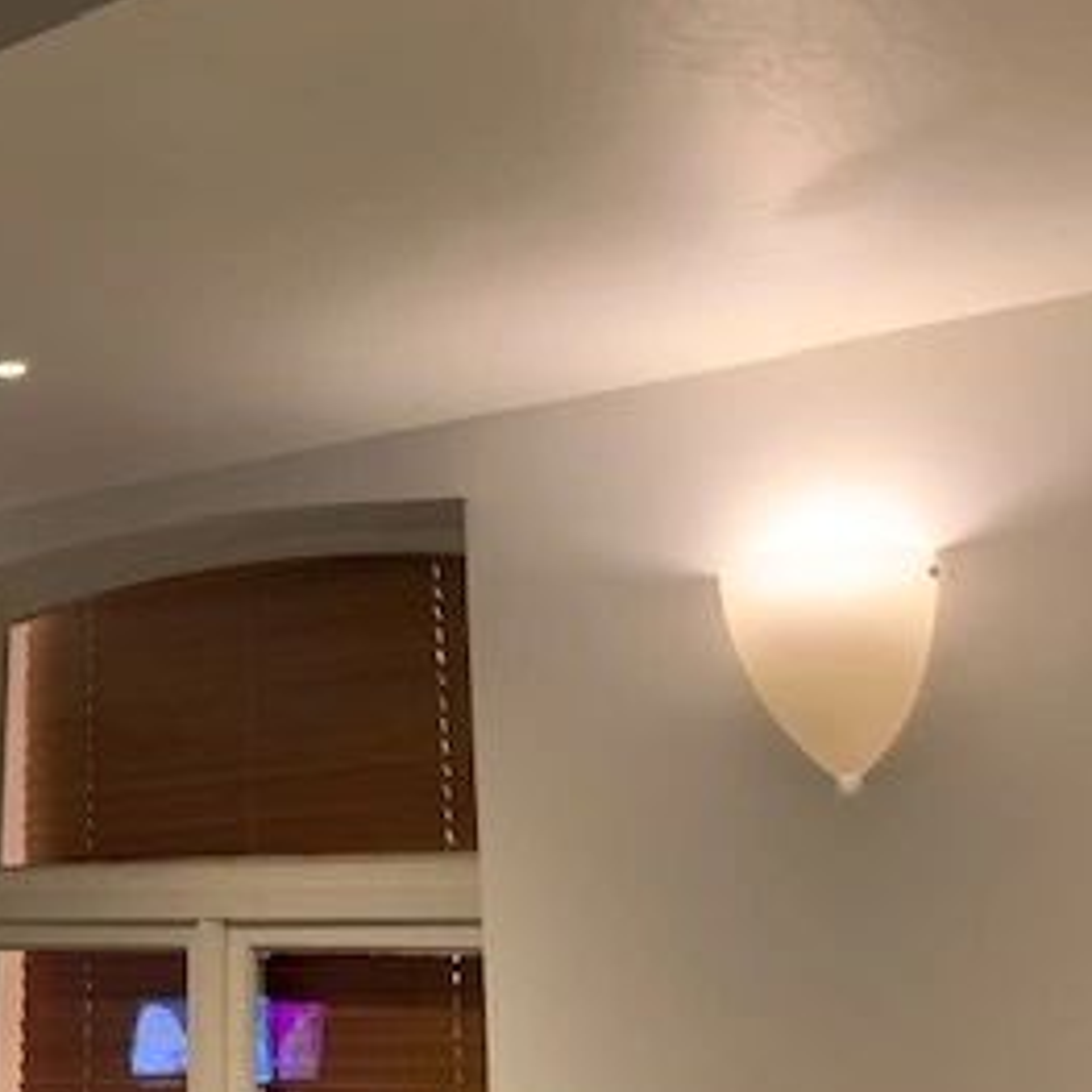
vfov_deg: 30.3
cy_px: 353
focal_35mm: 56
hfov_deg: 28.9
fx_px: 1999
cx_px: 37
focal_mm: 4.25
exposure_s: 1/24
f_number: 1.8
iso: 400
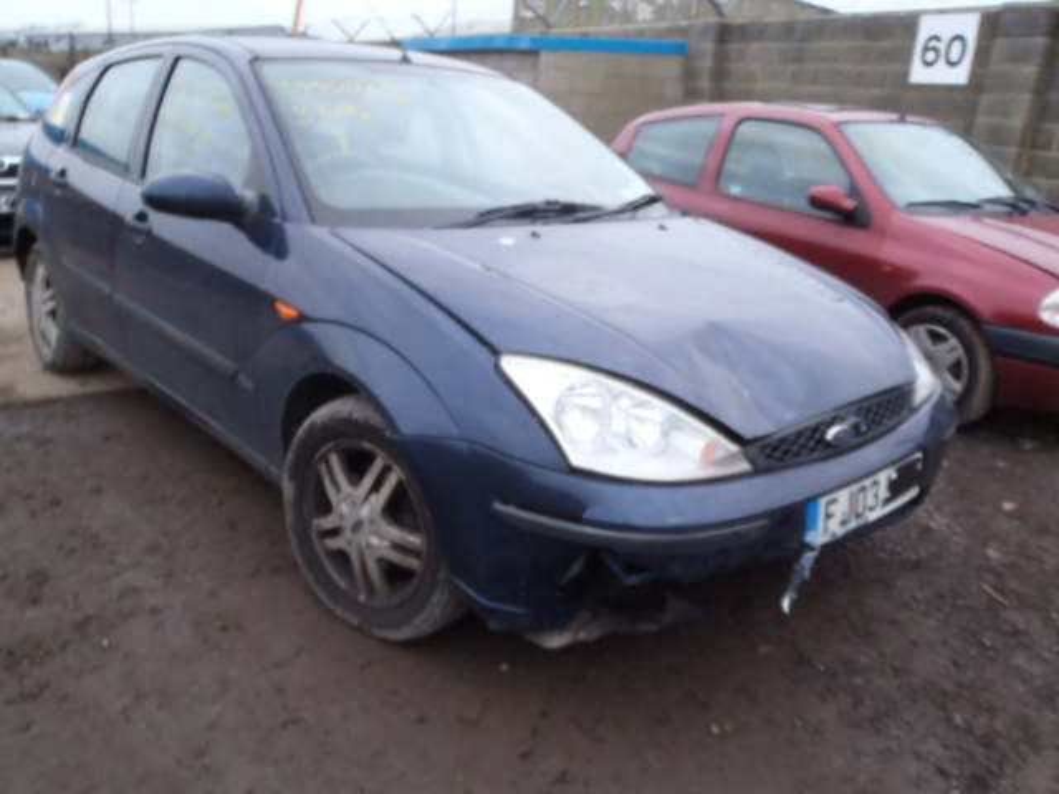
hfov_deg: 63.4
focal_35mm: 28
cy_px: 397
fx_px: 857
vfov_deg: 49.7
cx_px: 530
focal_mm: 5
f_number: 3.5
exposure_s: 1/25
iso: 200
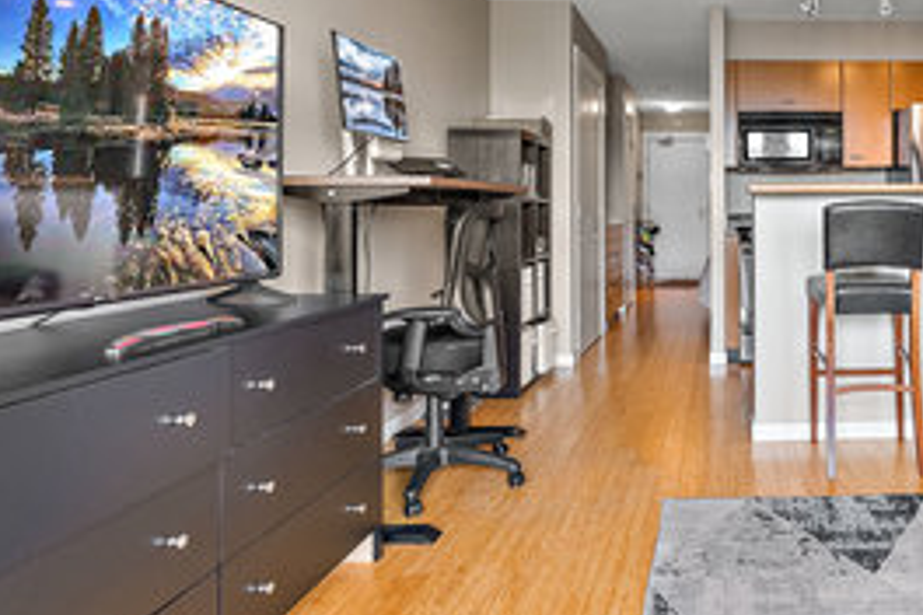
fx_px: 718
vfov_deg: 45.6
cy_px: 199
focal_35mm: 28
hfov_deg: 60.1
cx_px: 743
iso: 320
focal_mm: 17
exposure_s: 1/3
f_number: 9
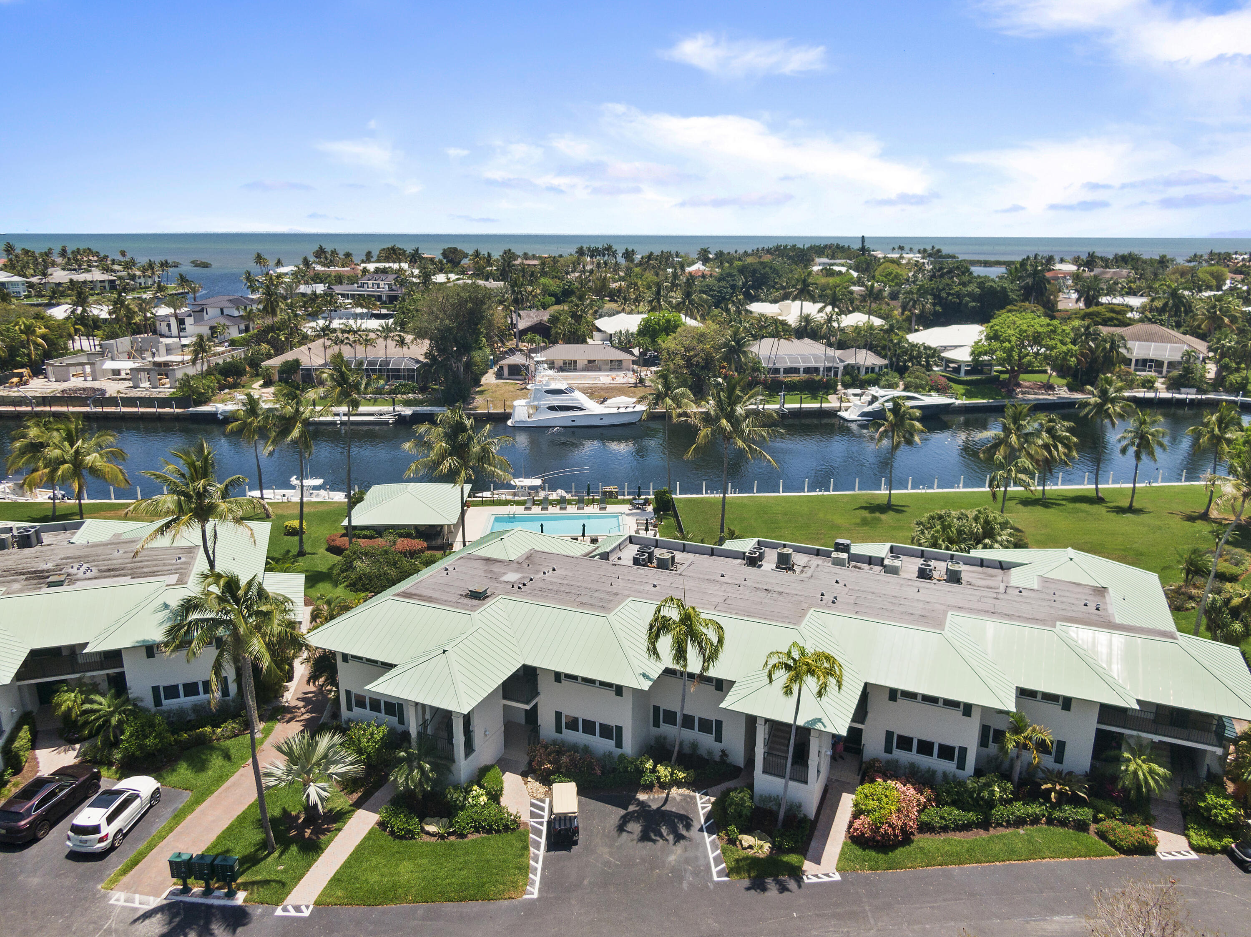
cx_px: 626
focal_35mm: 24
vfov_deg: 56.8
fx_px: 867
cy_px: 468
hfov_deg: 71.6
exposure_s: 1/1600
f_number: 2.8
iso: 100
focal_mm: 4.39
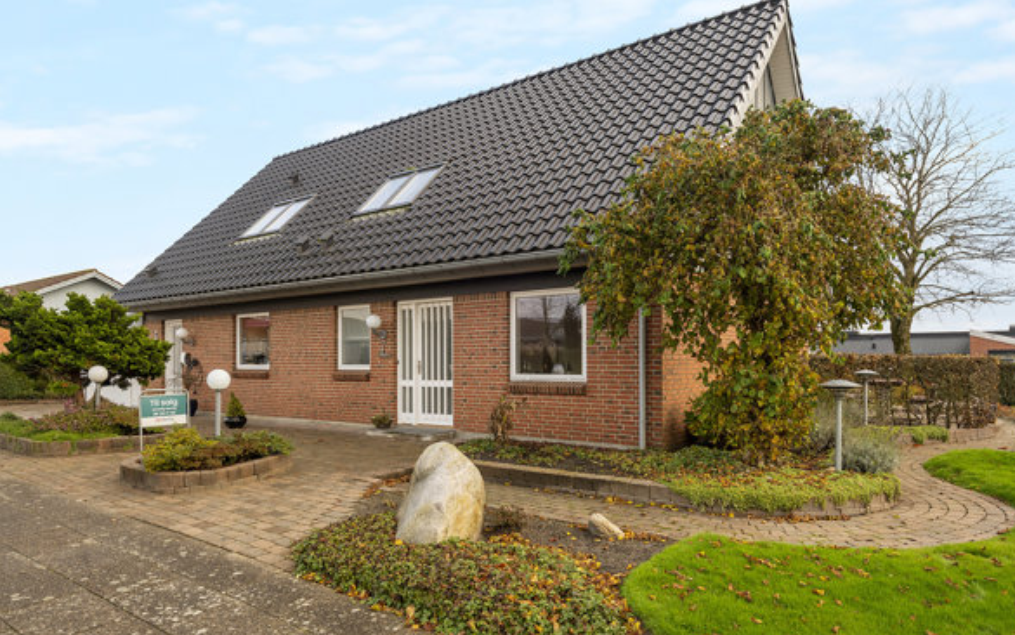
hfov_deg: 77.1
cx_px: 505
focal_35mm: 23
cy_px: 305
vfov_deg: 53.0
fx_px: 636
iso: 200
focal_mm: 22
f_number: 9
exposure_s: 1/60
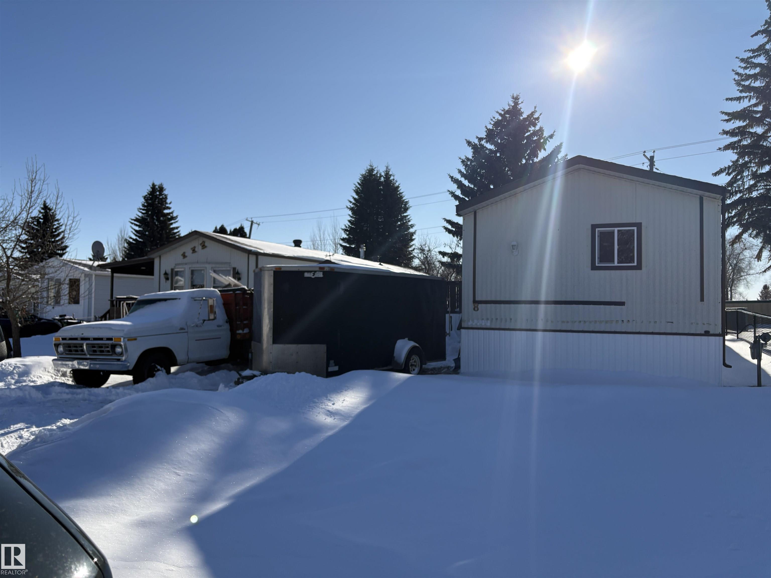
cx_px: 386
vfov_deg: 53.1
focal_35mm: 26
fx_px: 579
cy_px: 289
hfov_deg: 67.3
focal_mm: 5.96
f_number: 1.6
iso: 50
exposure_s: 1/7813
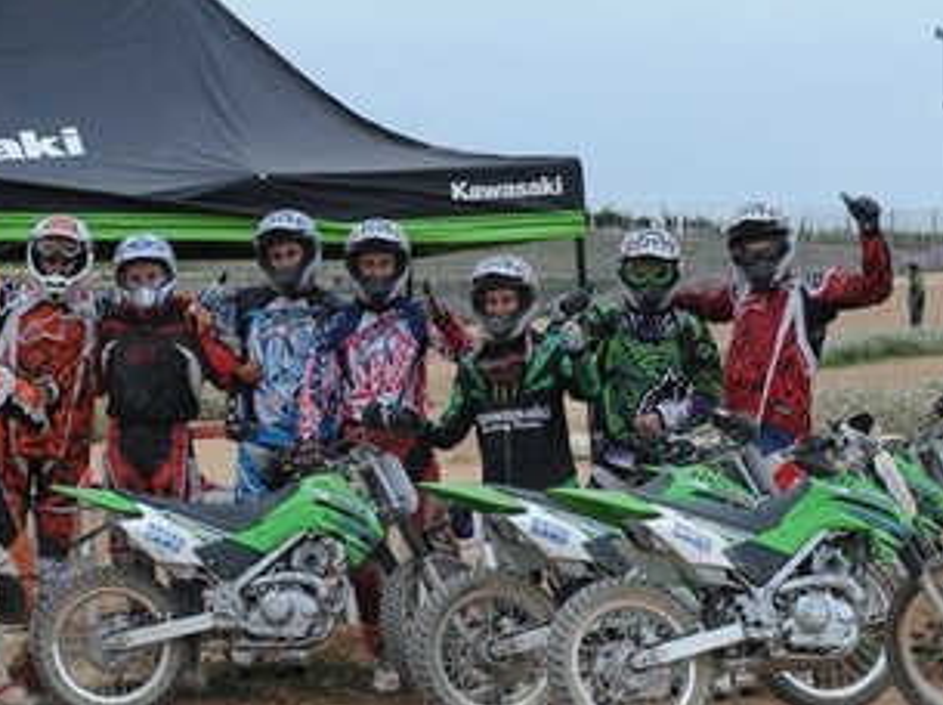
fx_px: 4054
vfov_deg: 9.9
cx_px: 303
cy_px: 456
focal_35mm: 149
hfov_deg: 13.2
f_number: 5.6
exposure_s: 1/320
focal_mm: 70
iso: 320
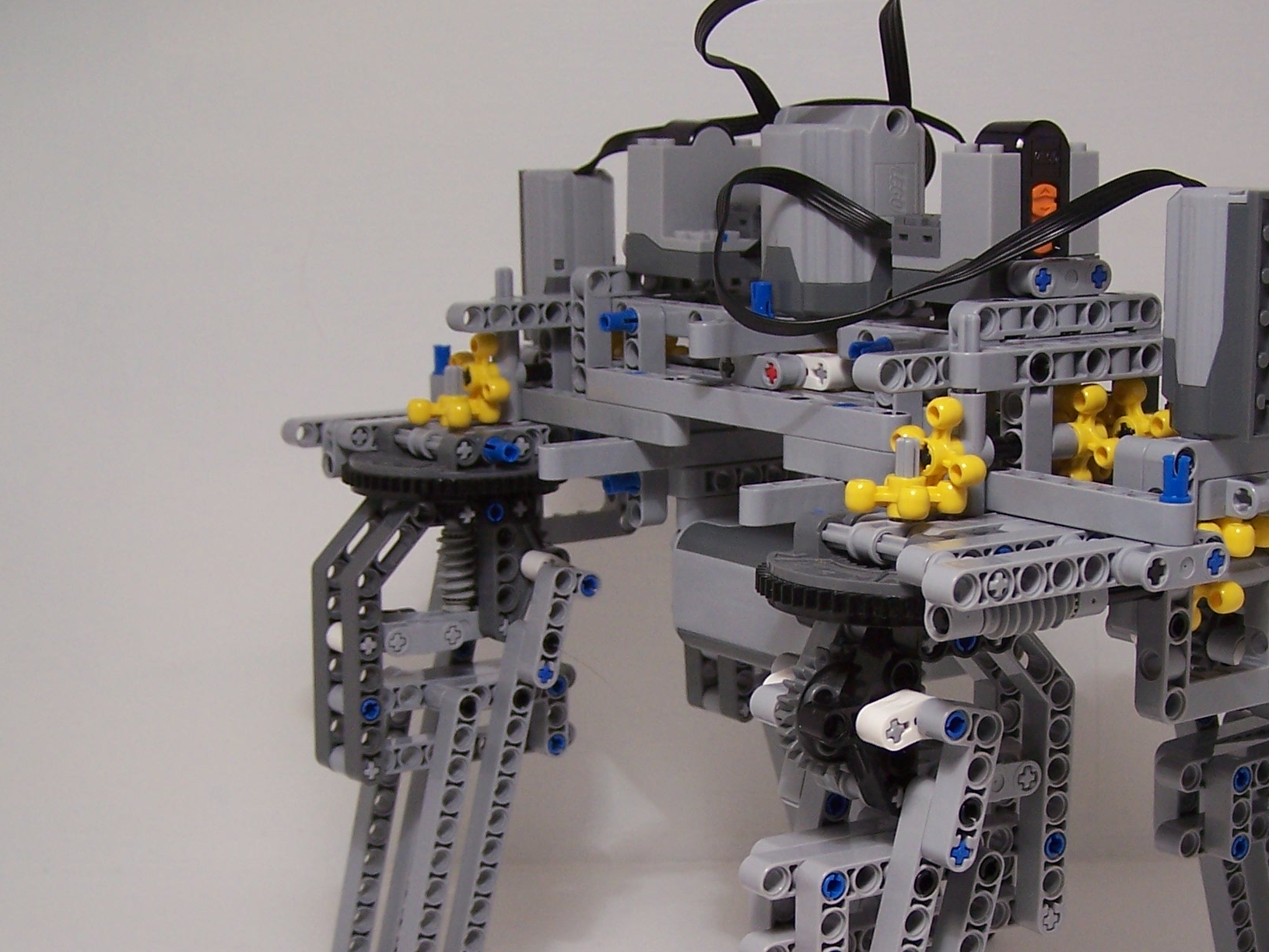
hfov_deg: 32.0
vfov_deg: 24.2
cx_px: 799
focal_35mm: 60
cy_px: 682
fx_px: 2200
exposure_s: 1/30
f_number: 2.8
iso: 80
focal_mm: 6.3
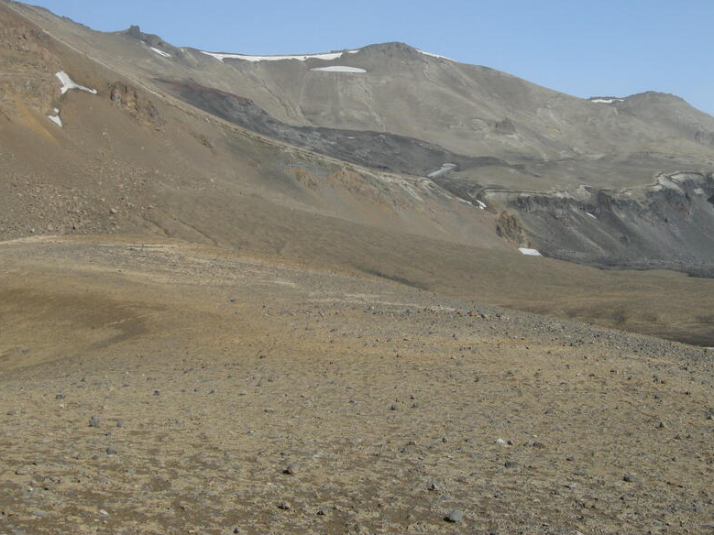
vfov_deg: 31.4
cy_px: 197
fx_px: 949
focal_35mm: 46
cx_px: 445
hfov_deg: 41.0
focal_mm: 7.5
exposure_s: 1/327
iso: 100
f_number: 6.1
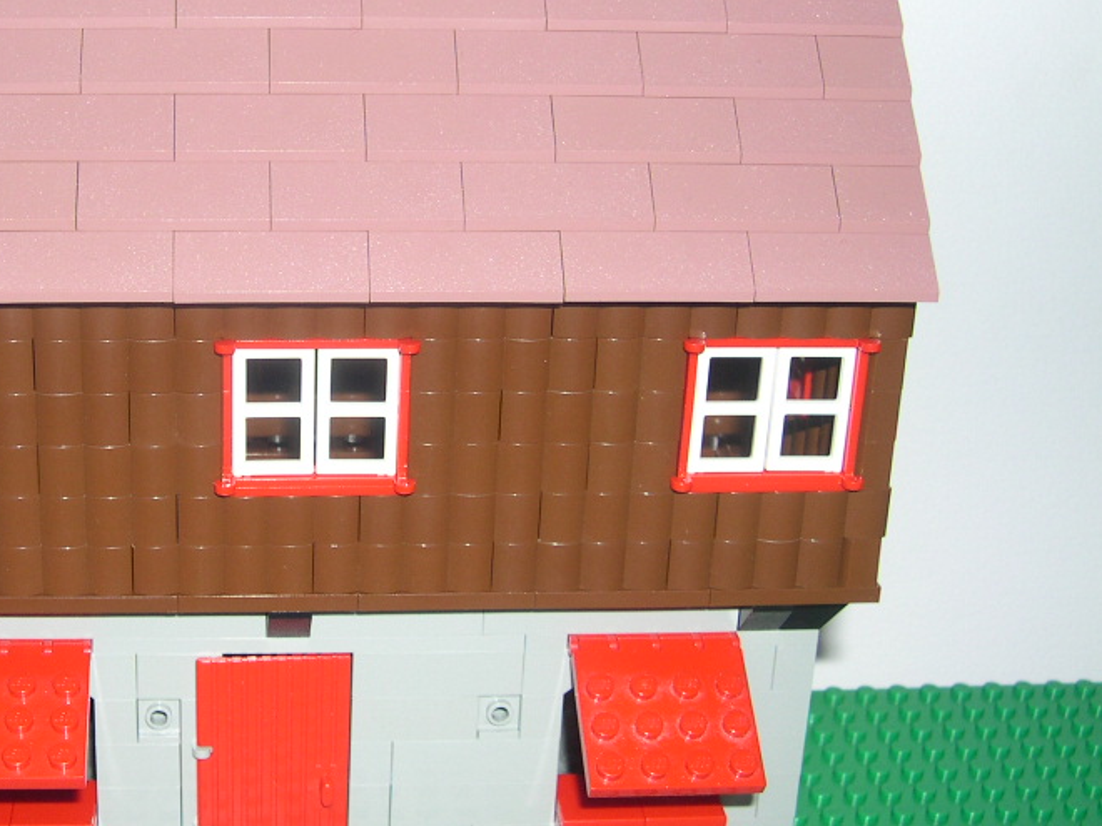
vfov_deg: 24.8
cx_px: 270
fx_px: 1878
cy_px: 332
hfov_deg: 32.1
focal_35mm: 59
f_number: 2.8
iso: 100
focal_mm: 8
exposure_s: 1/60
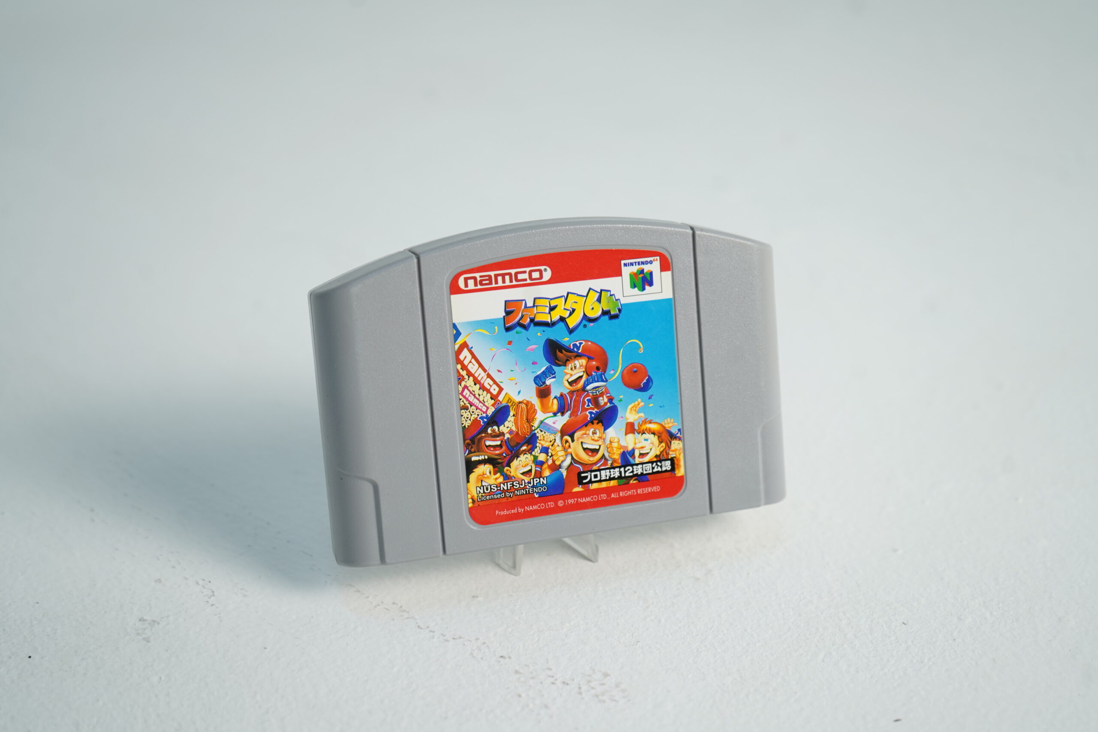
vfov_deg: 28.7
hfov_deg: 41.9
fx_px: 1433
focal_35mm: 47
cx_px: 549
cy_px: 366
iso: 250
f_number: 5.6
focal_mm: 47
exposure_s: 1/50
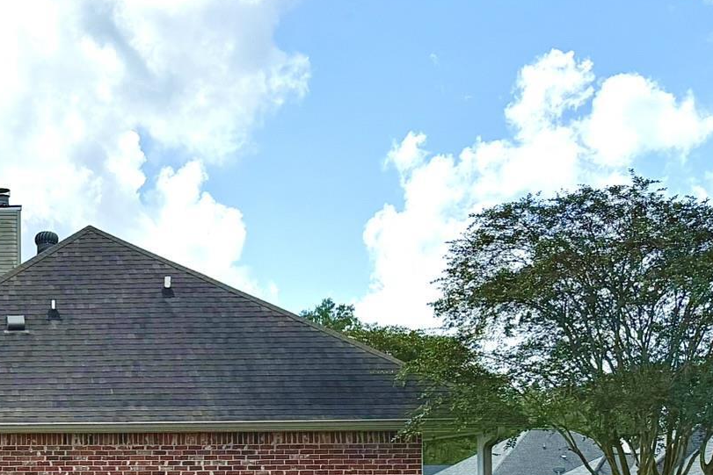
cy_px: 486
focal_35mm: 63
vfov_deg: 20.8
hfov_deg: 28.0
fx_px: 1248
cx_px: -137
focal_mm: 6.76
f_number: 1.78
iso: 100
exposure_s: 1/11905
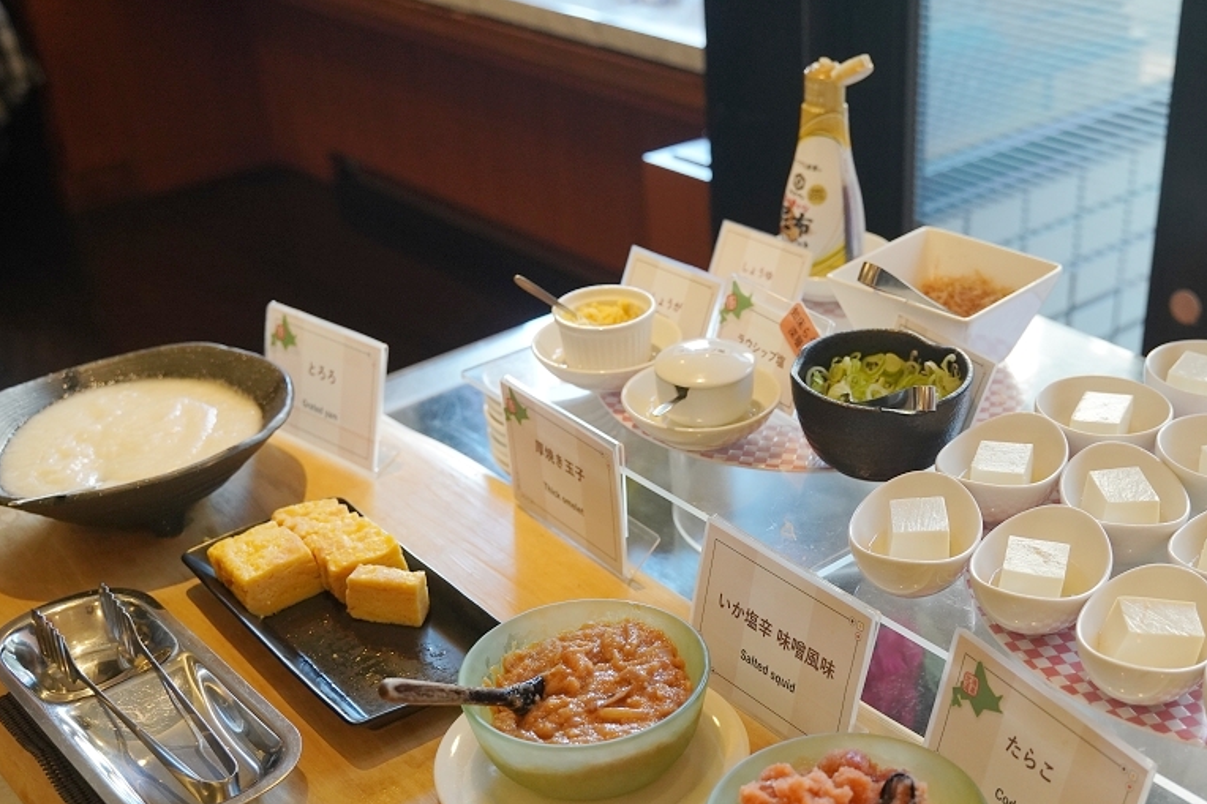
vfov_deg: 29.9
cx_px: 787
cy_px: 630
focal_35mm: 44
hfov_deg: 44.0
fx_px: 1475
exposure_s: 1/160
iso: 1600
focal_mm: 28
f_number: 3.2
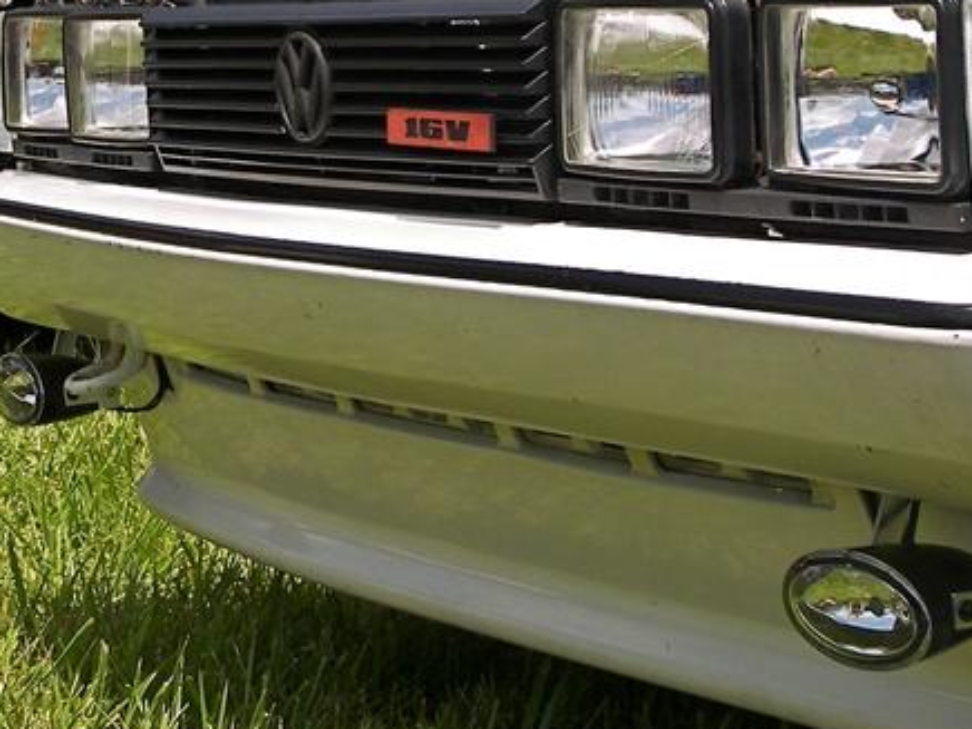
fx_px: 3426
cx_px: -91
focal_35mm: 122
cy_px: 49
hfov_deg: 15.7
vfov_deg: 12.0
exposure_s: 1/500
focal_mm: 11
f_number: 3.6
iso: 50
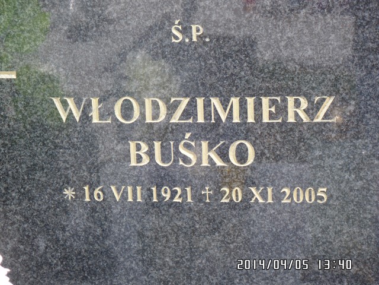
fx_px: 1248
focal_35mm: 114
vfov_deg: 13.0
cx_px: 190
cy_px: 142
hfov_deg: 17.3
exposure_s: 1/180
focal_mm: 20.3
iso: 100
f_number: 4
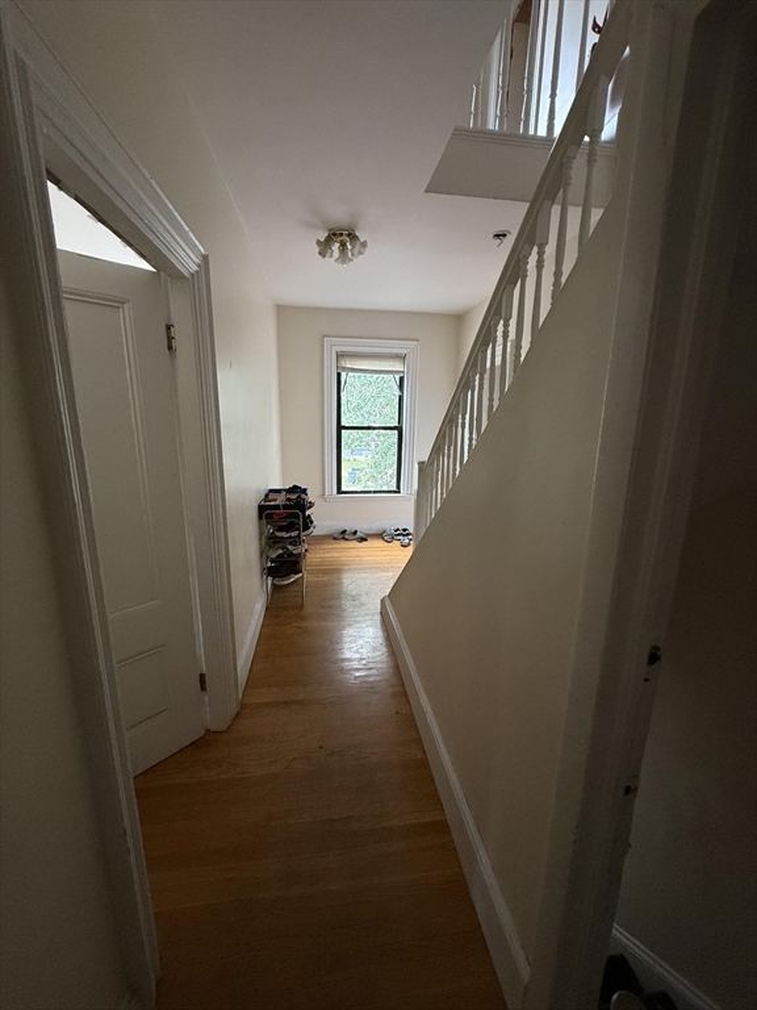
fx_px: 408
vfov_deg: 102.1
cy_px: 505
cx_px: 378
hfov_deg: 85.7
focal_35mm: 14
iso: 400
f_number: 2.2
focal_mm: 2.22
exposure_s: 1/66
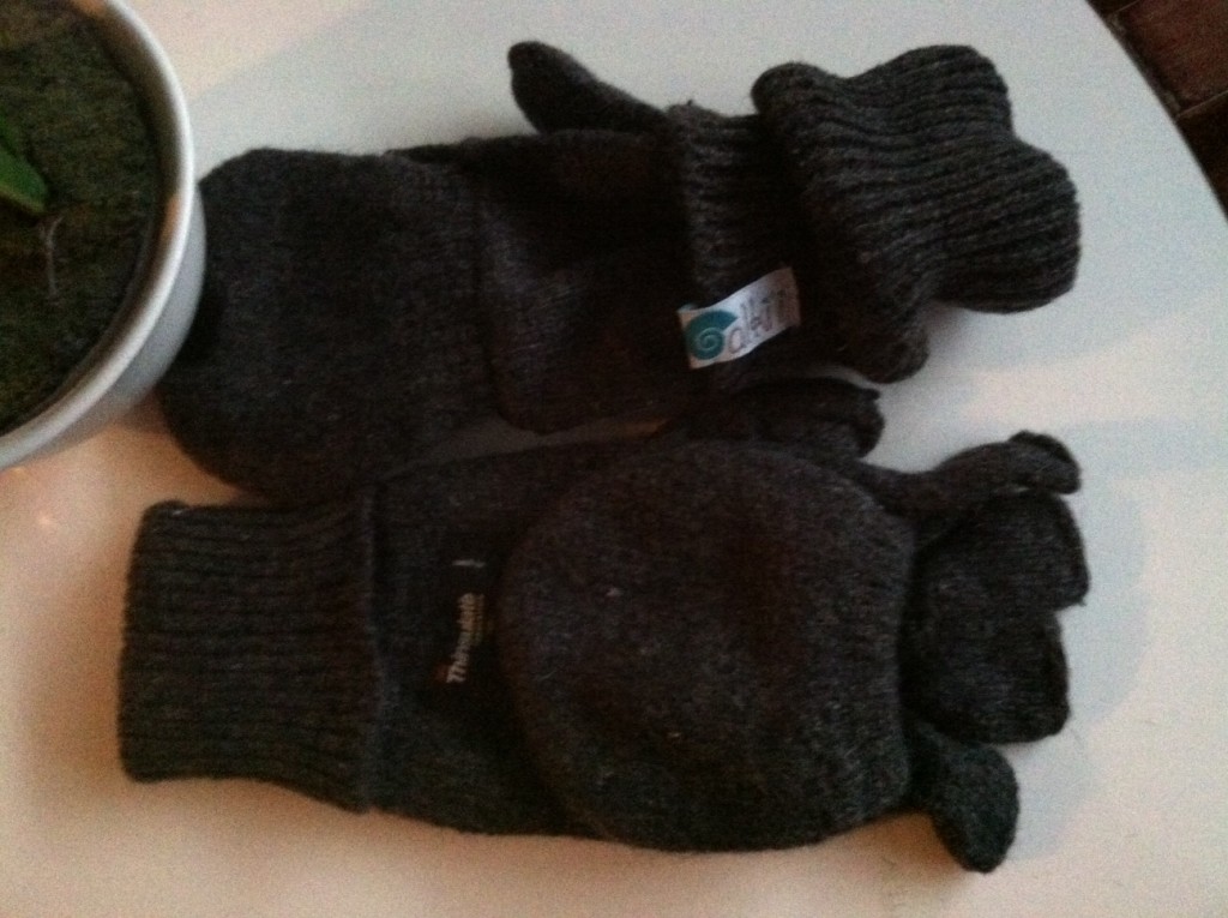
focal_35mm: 35
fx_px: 1240
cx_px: 614
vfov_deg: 40.6
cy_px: 459
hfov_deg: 52.7
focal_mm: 3.85
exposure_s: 1/15
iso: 1000
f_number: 2.8
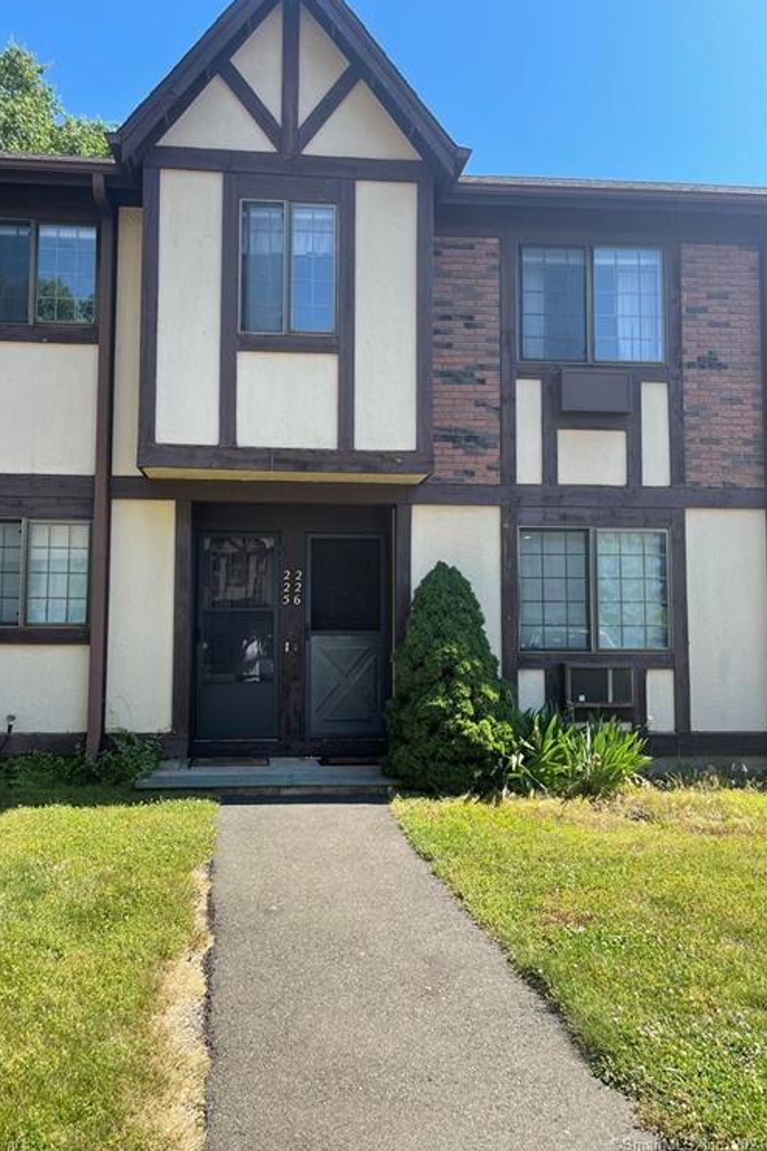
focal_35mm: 28
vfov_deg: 65.5
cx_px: 326
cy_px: 560
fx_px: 896
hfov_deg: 46.2
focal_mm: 5.1
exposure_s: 1/1030
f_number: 1.6
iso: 32
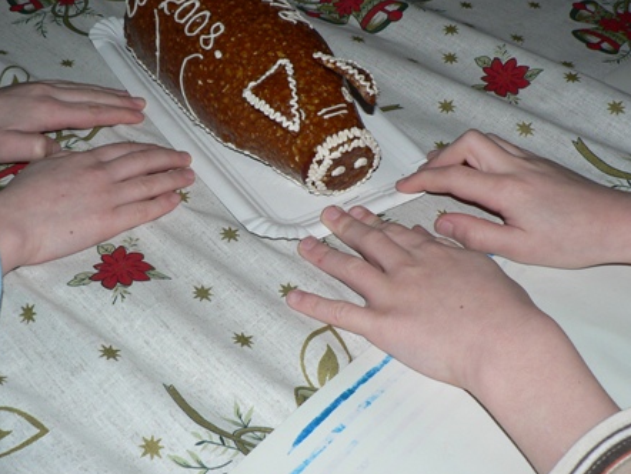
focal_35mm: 48
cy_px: 216
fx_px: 875
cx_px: 252
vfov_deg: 30.3
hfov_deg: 39.5
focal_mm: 6
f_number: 2.8
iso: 100
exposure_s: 1/60
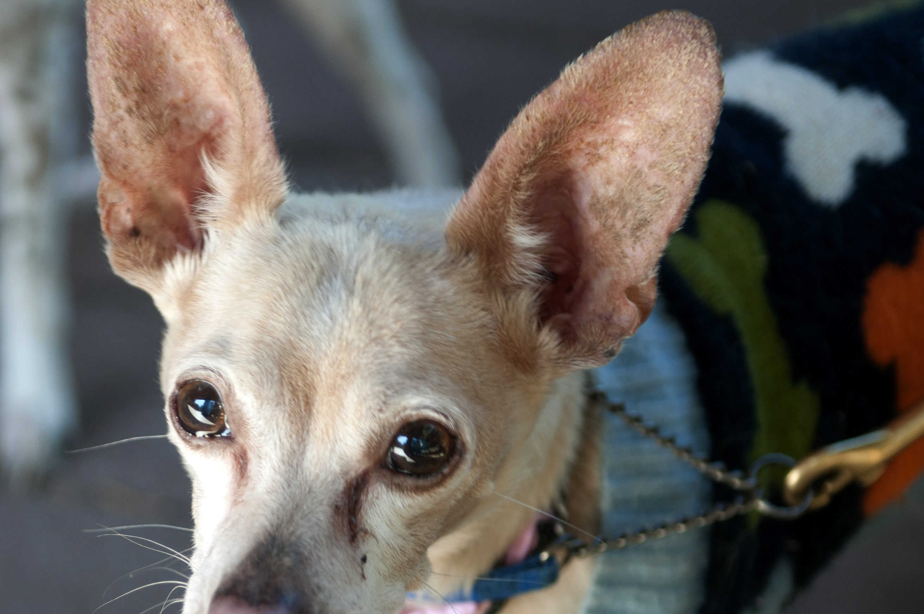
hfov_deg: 12.0
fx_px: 4384
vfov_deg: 8.0
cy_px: 485
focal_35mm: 171
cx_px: 200
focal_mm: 70
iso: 160
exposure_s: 1/80
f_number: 2.8
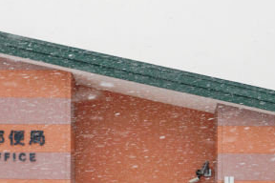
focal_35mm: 103
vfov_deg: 13.2
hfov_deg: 19.8
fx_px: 787
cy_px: 154
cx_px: 175
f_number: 4
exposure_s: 1/320
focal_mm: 29
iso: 160
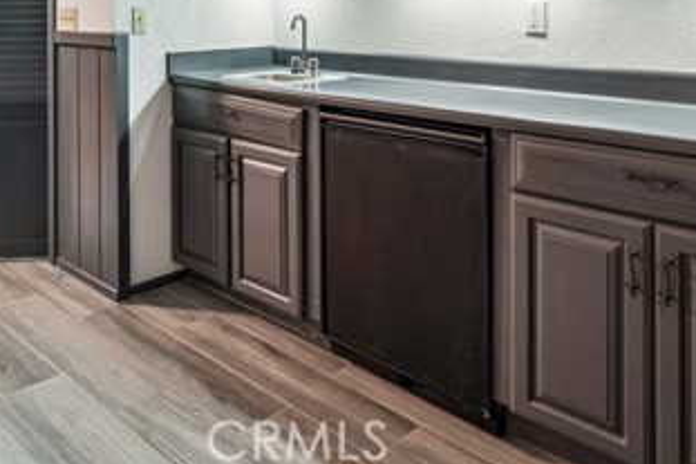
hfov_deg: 49.6
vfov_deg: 32.9
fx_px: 712
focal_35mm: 37
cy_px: -4
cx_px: 159
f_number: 13
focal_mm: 17.9
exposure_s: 3.2
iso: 100
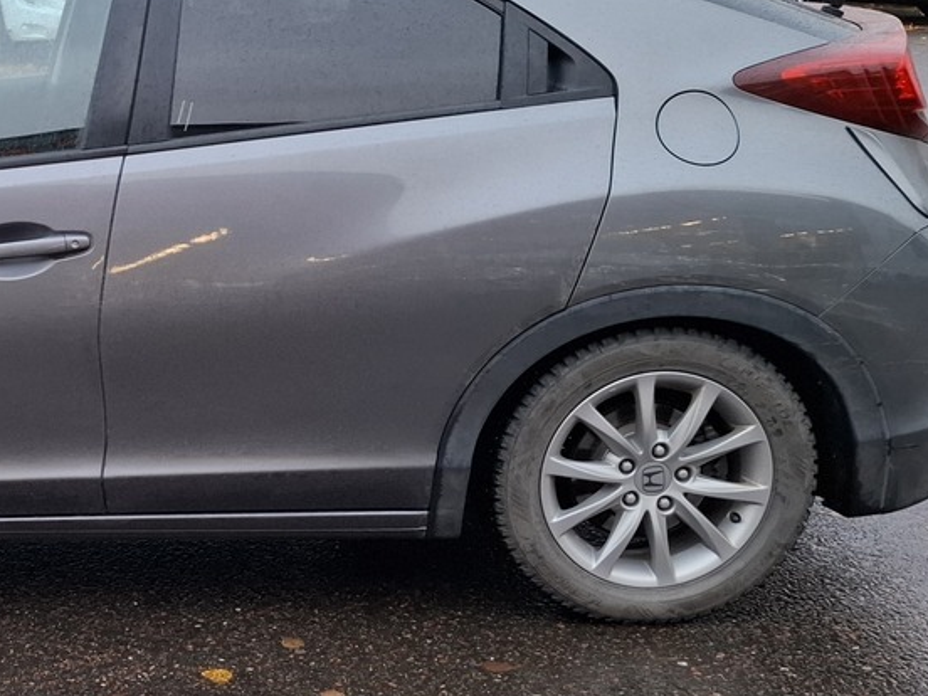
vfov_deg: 24.4
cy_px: 301
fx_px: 1609
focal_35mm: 60
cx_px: -45
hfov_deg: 29.6
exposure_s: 1/100
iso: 100
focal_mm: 5.54
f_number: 1.8
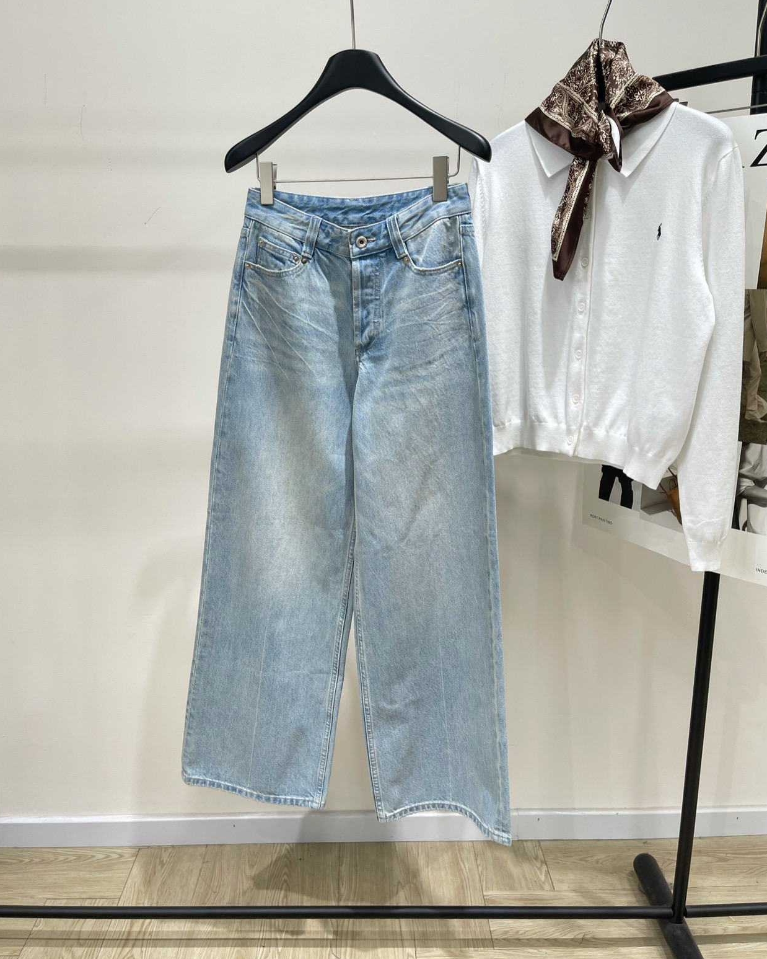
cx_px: 380
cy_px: 463
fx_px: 794
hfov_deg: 51.5
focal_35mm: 28
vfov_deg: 62.2
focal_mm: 5.1
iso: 50
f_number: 1.6
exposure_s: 1/121
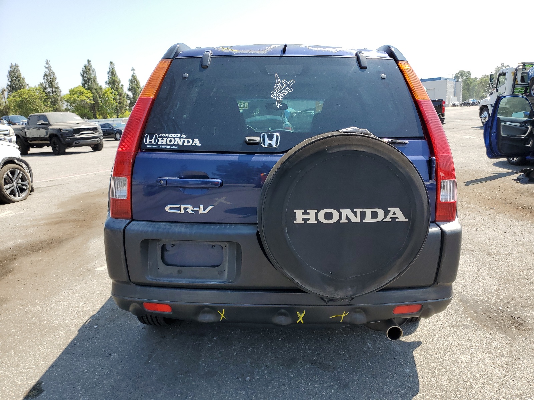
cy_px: 200
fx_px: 401
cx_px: 267
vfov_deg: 53.1
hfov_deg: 67.3
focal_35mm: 26
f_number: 1.5
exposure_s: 1/1250
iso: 50
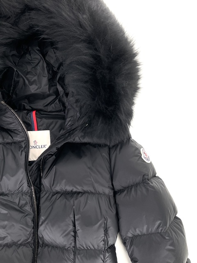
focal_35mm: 29
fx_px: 220
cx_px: 98
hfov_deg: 48.2
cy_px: 132
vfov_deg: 61.7
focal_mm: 3
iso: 32
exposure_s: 1/120
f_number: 1.8
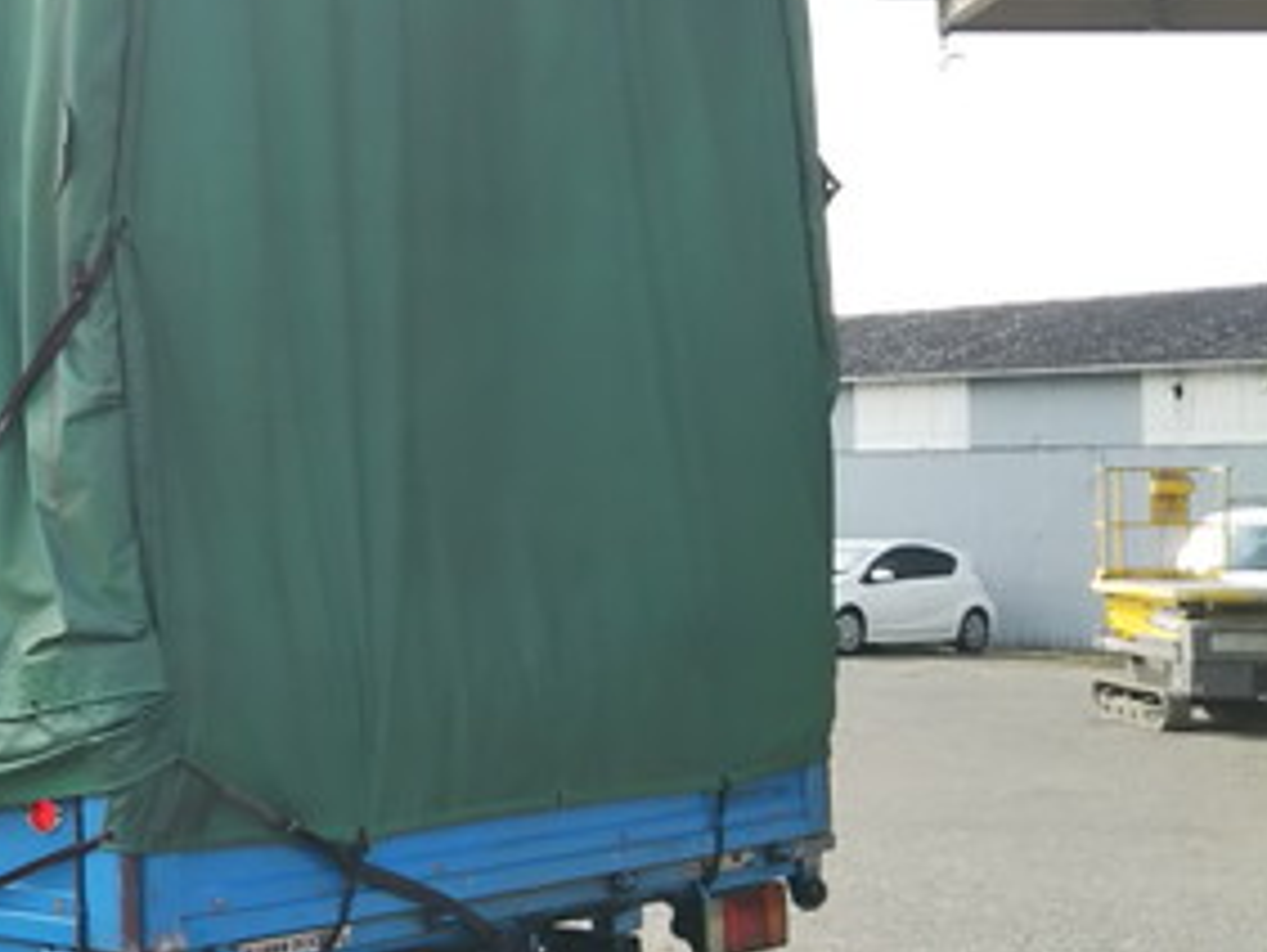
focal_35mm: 68
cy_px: 395
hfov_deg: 26.2
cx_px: -144
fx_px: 2491
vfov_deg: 21.6
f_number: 2.2
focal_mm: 4
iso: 20
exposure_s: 1/311
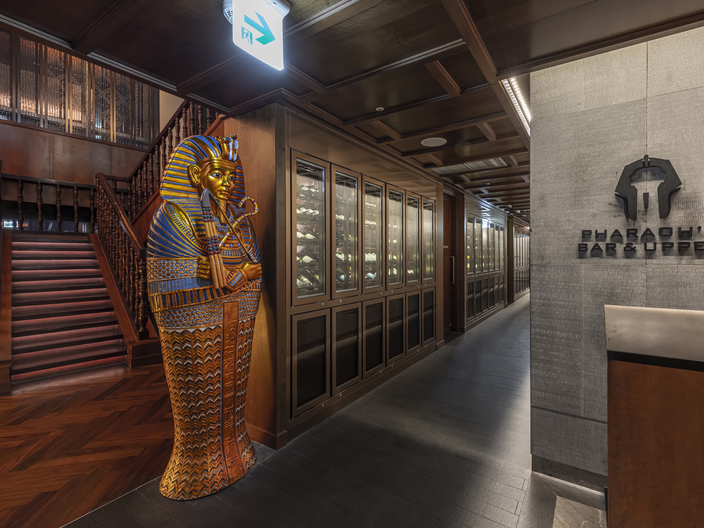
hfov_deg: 94.1
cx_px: 391
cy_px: 271
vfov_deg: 78.1
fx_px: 325
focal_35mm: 16
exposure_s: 2
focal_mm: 14
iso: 320
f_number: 9
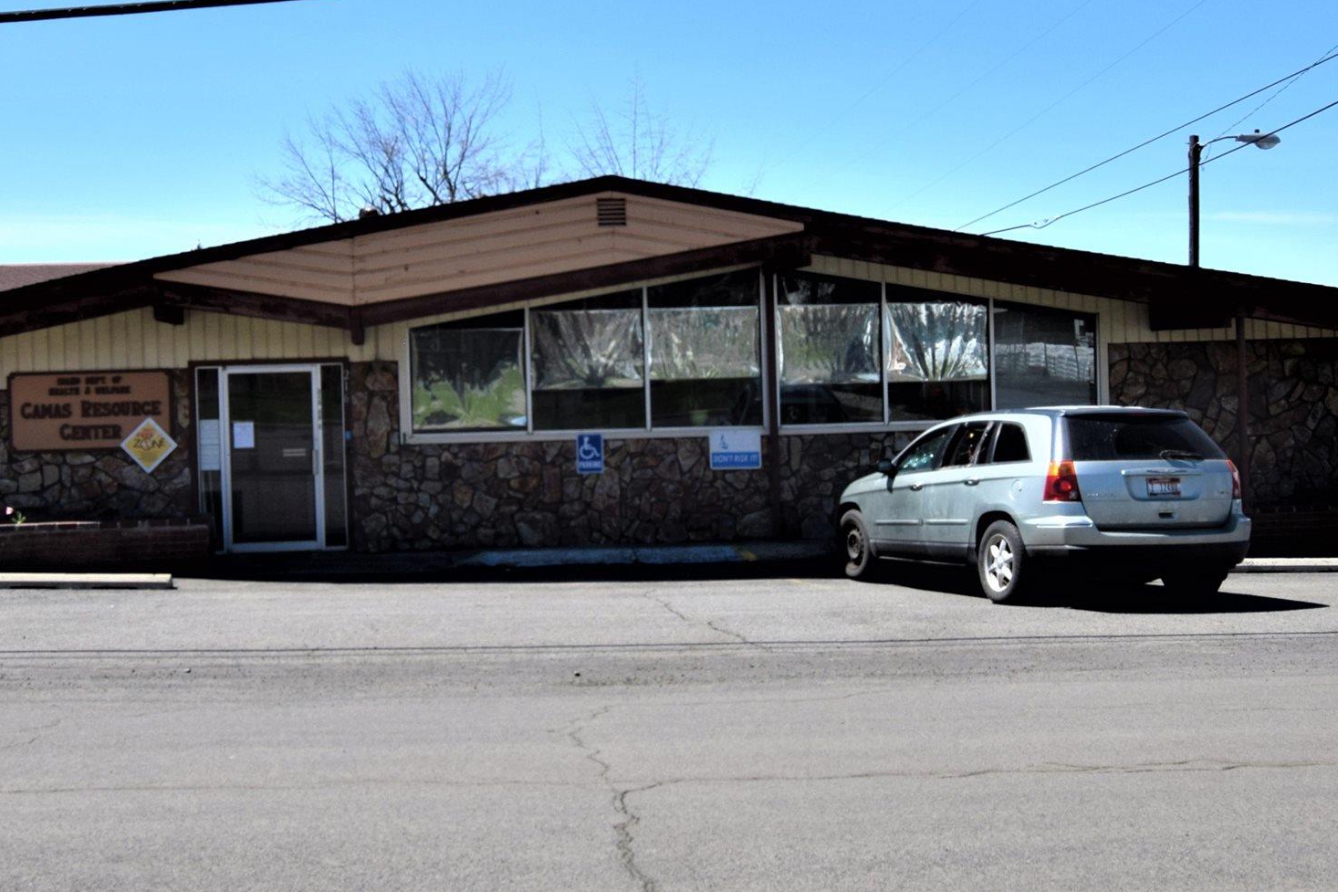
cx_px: 568
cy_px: 376
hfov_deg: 44.4
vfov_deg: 30.5
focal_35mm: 44
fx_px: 1635
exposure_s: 1/400
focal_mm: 14
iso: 200
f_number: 10
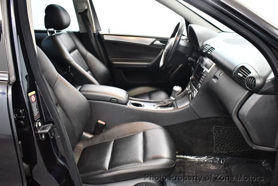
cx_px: 139
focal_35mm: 36
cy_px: 93
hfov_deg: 53.1
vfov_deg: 36.9
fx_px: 278
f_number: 3.5
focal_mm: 18
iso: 3200
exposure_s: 1/80
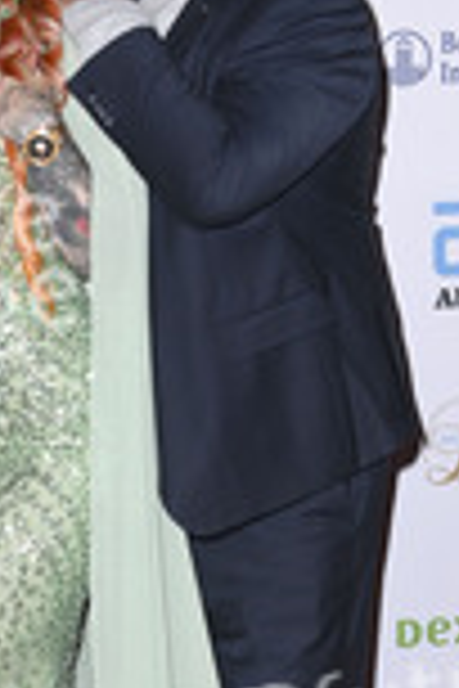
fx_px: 2104
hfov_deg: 12.3
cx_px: -22
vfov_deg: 18.5
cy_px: 526
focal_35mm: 110
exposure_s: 1/200
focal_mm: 42
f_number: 5.6
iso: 640
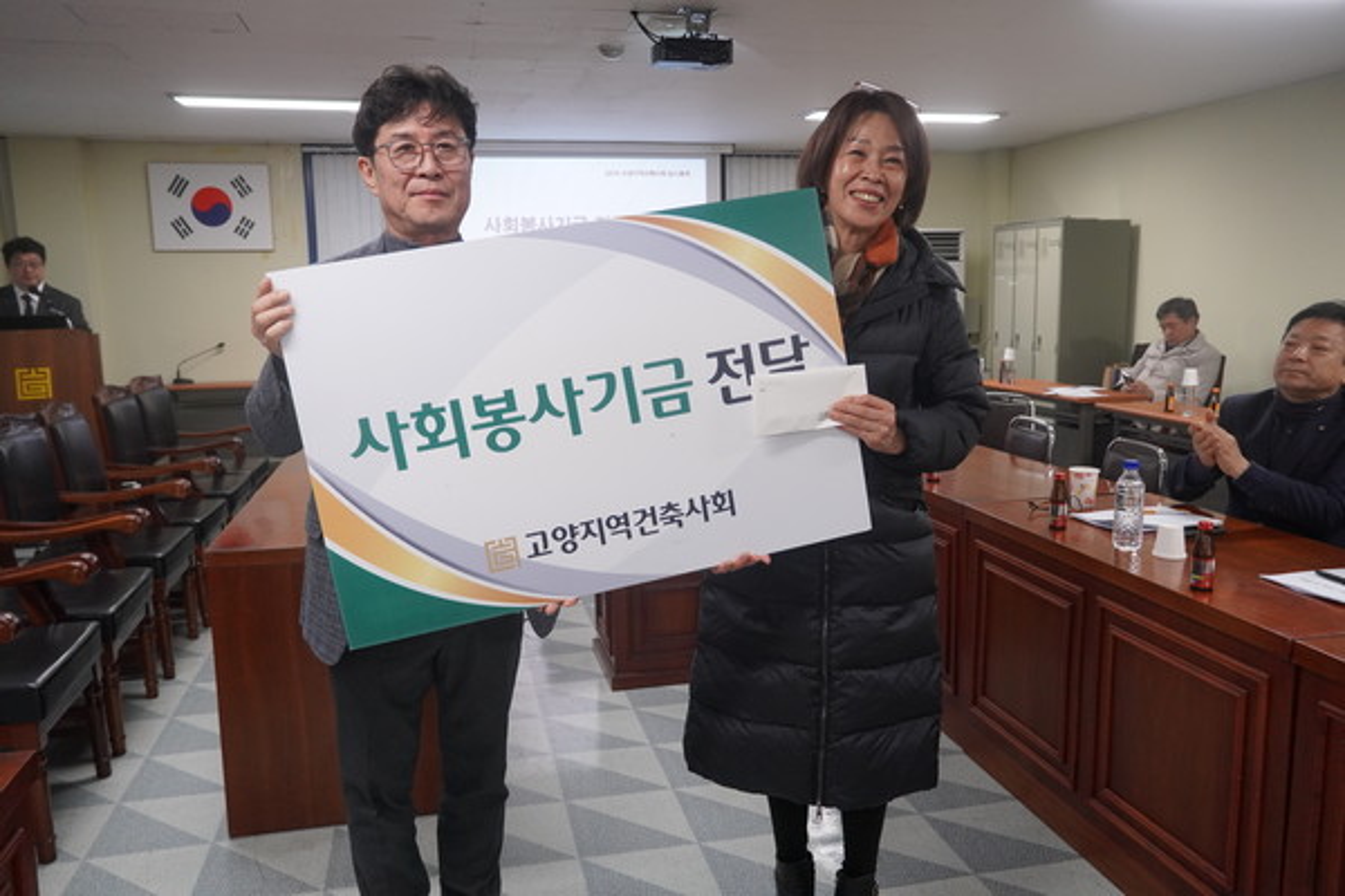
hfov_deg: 67.4
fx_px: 1009
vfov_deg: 47.9
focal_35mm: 27
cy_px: 448
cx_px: 672
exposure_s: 1/160
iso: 1600
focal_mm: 18
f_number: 4
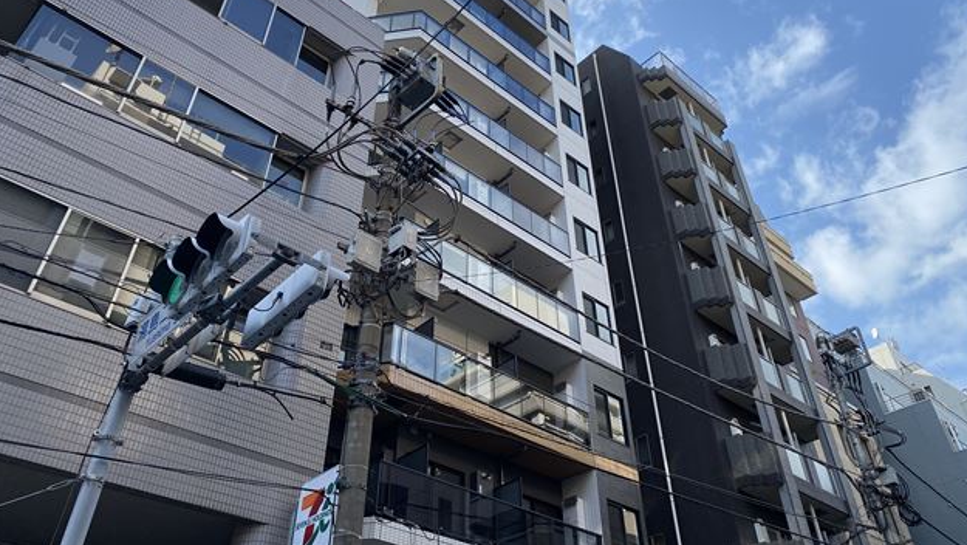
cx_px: 487
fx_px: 744
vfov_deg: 39.7
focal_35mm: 29
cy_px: 180
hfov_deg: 66.0
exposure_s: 1/1093
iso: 32
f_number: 1.8
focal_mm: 4.25
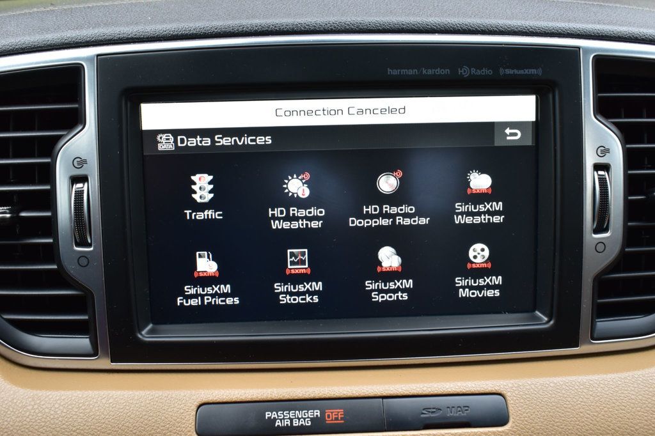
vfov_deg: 33.0
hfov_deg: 47.9
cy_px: 218
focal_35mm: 40
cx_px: 328
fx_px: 737
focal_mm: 27
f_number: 7.1
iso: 400
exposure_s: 1/25
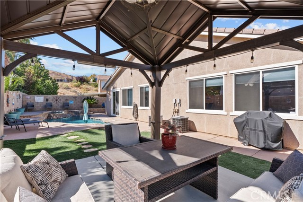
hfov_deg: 93.3
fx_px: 143
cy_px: 101
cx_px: 152
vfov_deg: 70.5
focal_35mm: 17
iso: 250
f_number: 9
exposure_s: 1/80
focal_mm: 17
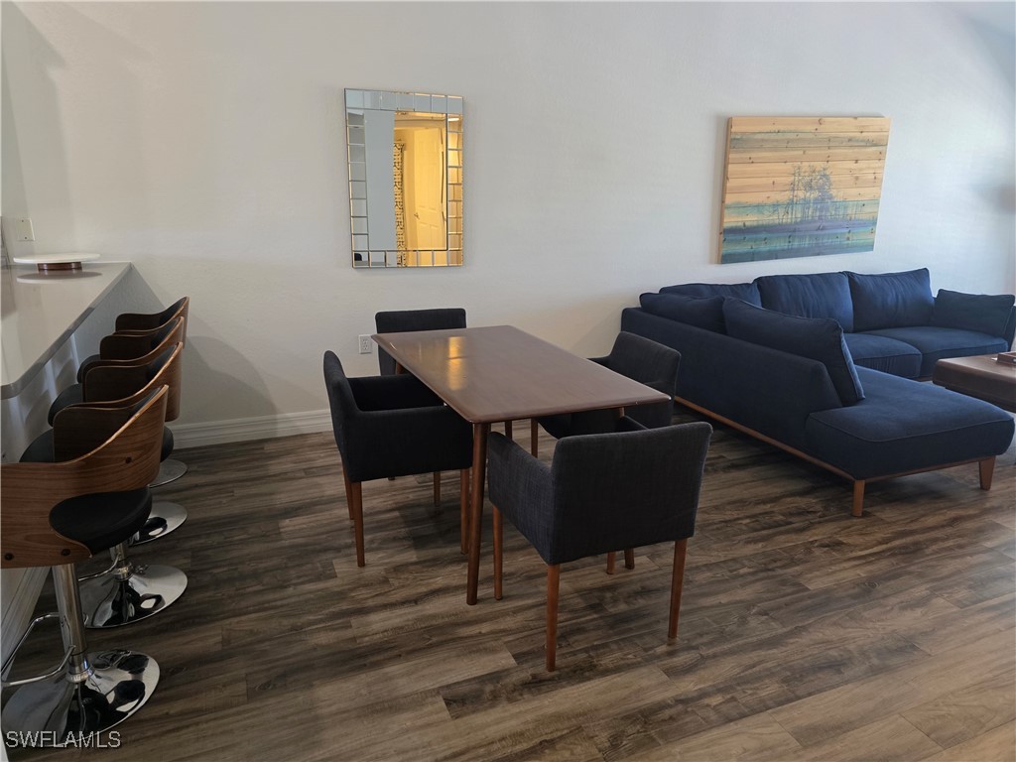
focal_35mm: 23
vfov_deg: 58.9
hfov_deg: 73.9
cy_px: 381
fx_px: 675
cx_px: 508
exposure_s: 1/120
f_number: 1.7
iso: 320
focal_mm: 6.3
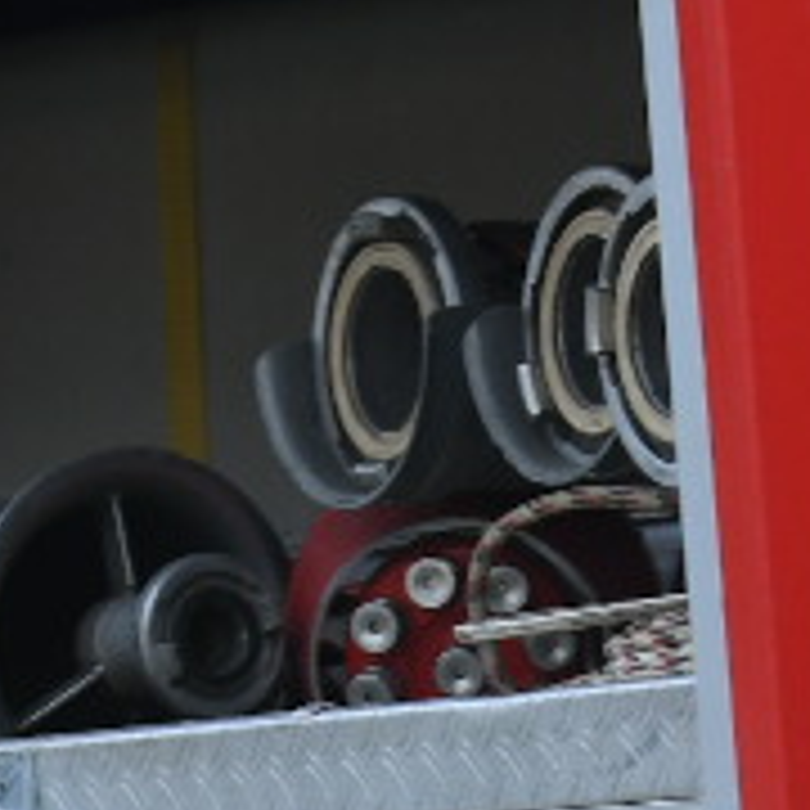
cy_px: 2097
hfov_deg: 2.2
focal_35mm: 779
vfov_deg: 2.2
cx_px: 634
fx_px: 20623
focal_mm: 102
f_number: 4
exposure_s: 1/250
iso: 500
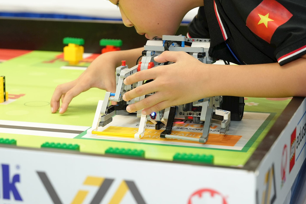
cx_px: 114
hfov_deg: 20.3
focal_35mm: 100
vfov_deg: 13.6
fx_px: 852
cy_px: 63
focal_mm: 56.7
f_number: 4
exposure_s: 1/100
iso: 800
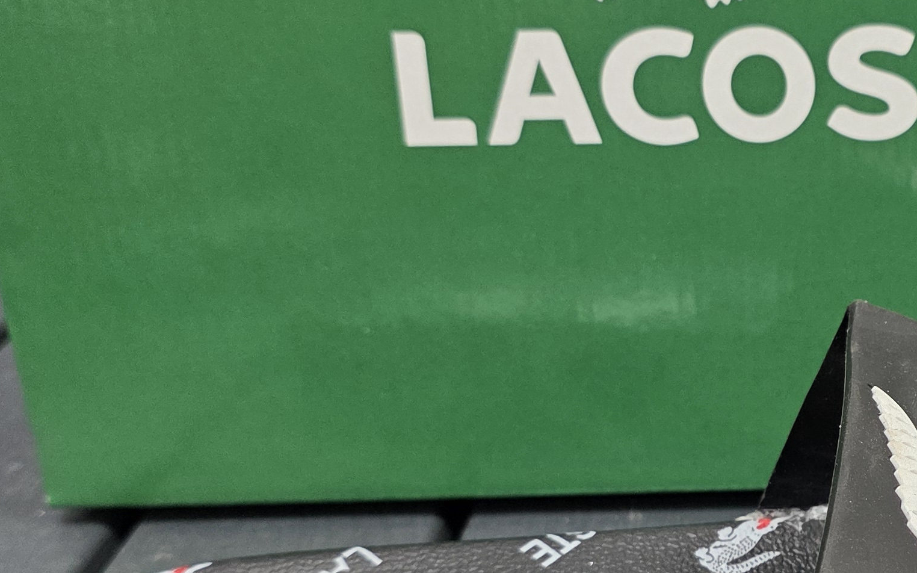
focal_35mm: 64
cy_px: 407
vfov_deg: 20.2
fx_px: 1599
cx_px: 815
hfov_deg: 30.7
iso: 250
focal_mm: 6.3
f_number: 1.7
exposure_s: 1/100
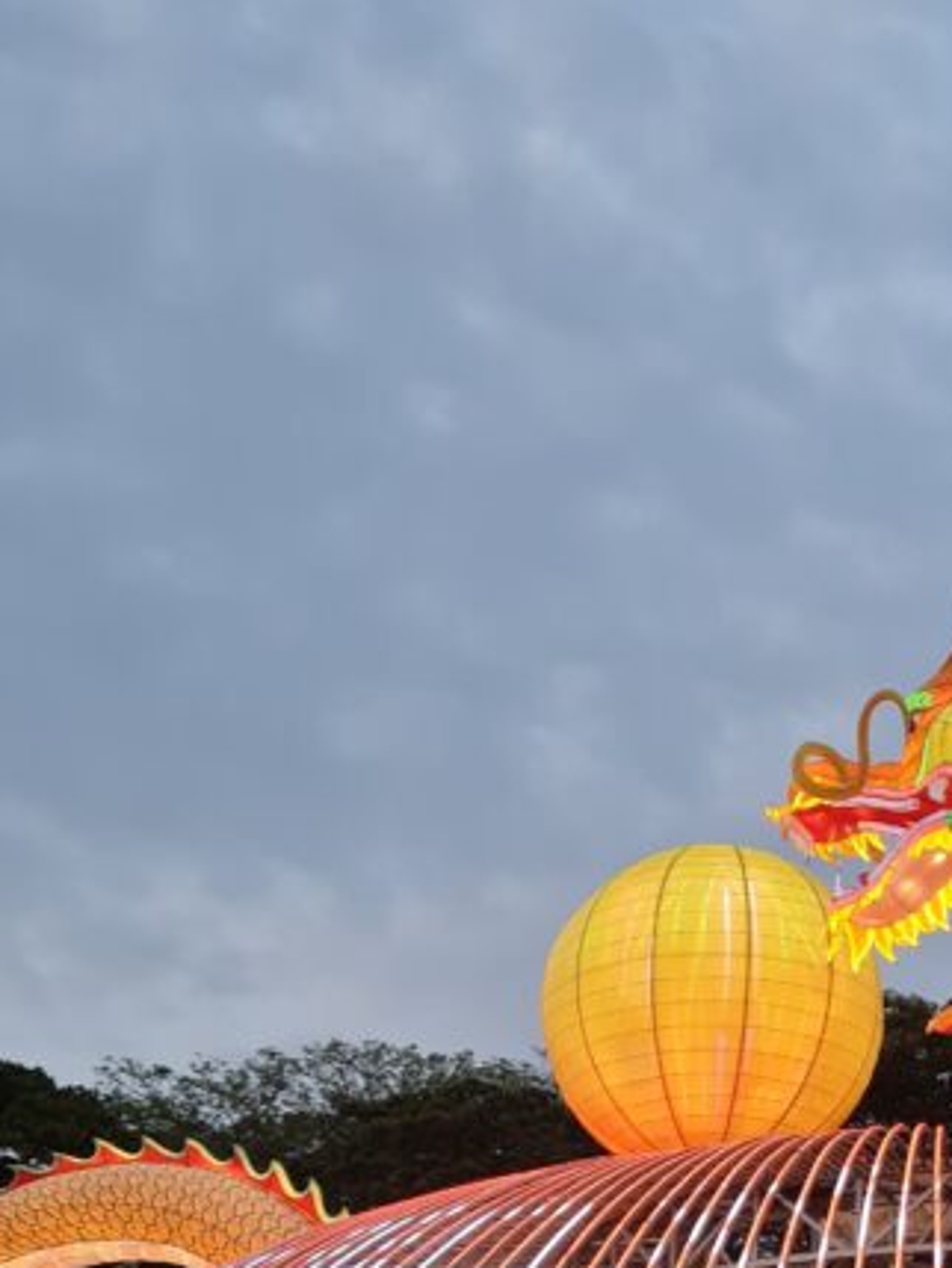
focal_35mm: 62
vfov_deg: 30.7
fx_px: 2272
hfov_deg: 22.5
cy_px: 934
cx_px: 1017
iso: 80
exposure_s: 1/100
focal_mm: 5.4
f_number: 1.8
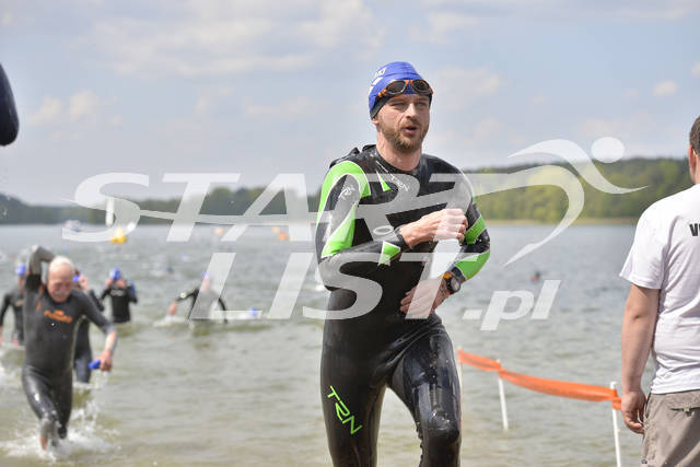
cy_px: 234
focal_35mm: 105
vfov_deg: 13.0
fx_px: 2042
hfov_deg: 19.5
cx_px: 350
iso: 200
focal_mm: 105
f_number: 4
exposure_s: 1/2000
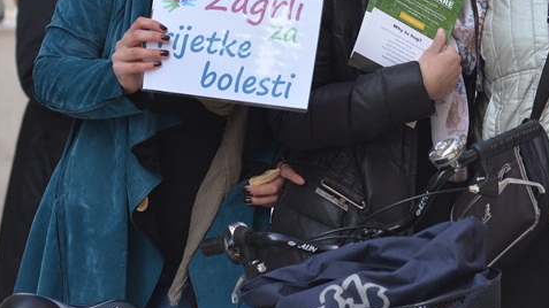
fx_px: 4424
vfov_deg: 4.0
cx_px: 437
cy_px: -20
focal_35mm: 304
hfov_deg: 7.1
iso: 320
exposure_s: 1/640
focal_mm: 135
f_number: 5
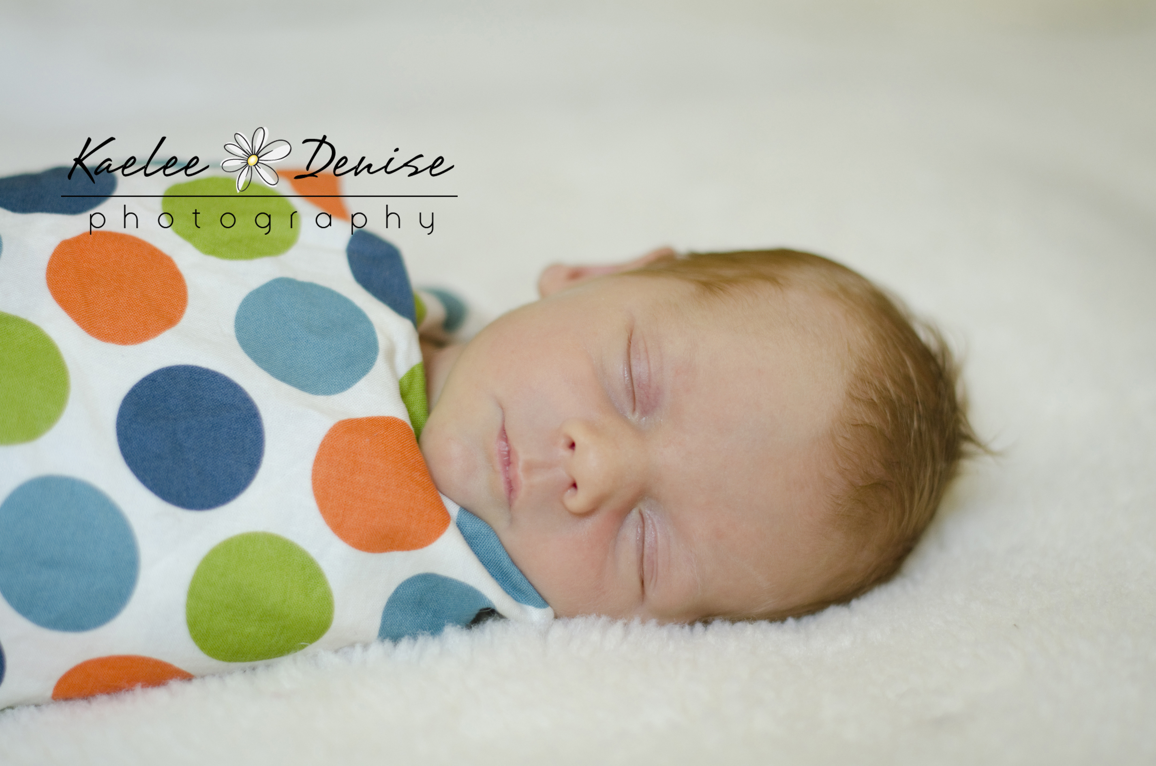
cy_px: 383
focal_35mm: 75
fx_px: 2403
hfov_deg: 27.0
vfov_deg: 18.1
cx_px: 578
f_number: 1.8
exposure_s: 1/160
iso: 250
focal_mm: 50
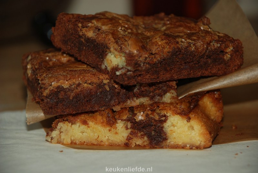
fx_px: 1453
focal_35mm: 202
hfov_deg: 10.1
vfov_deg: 6.8
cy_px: 86
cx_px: 129
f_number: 5.6
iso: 160
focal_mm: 135
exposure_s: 1/60
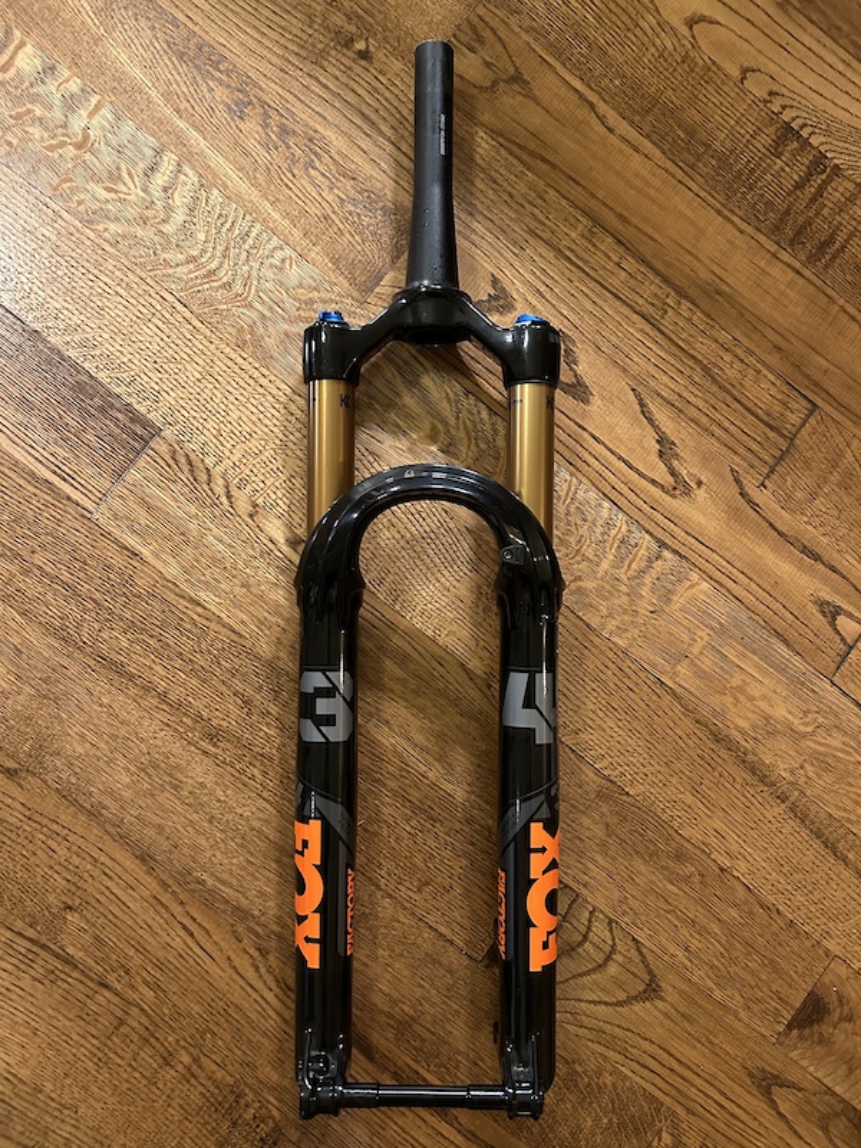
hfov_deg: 53.1
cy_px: 574
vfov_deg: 67.3
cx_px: 430
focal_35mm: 26
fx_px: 862
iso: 640
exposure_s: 1/40
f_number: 1.5
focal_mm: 5.7
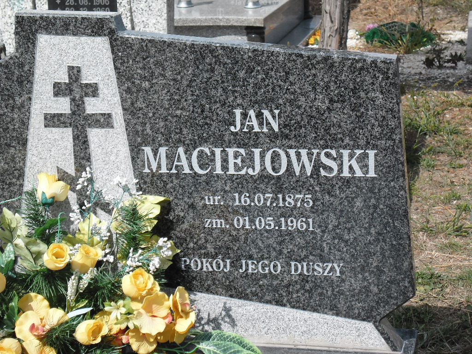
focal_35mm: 86
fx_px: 1173
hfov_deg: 22.8
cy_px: 177
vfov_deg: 17.2
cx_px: 236
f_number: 4.3
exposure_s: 1/490
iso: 80
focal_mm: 15.4
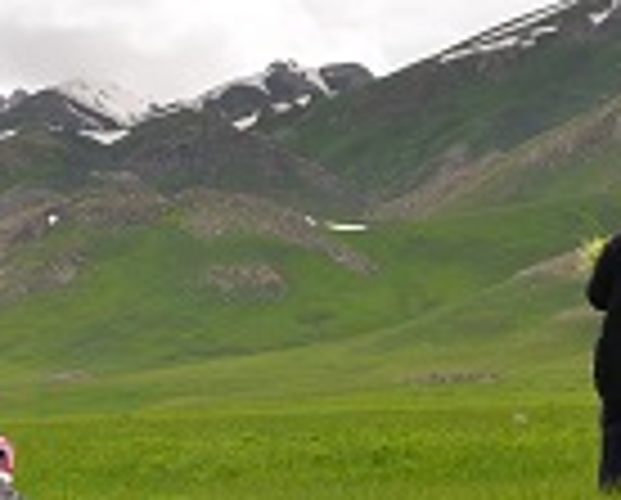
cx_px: 194
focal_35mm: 140
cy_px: 412
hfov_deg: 13.7
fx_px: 2579
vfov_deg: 11.0
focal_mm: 23
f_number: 8
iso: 100
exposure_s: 1/250
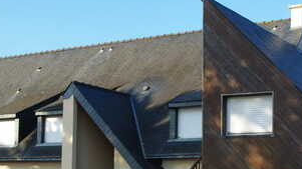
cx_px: 158
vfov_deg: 15.5
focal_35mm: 77
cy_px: 154
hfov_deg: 27.5
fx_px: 616
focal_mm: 23.13
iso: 100
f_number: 5.6
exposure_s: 1/180
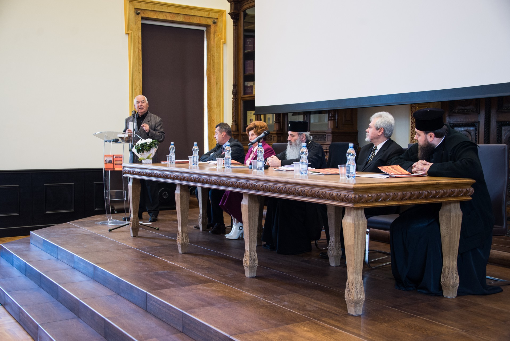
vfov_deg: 30.5
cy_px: 170
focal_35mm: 44
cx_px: 255
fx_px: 624
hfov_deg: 44.5
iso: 2000
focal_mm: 44
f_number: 4.2
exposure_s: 1/50
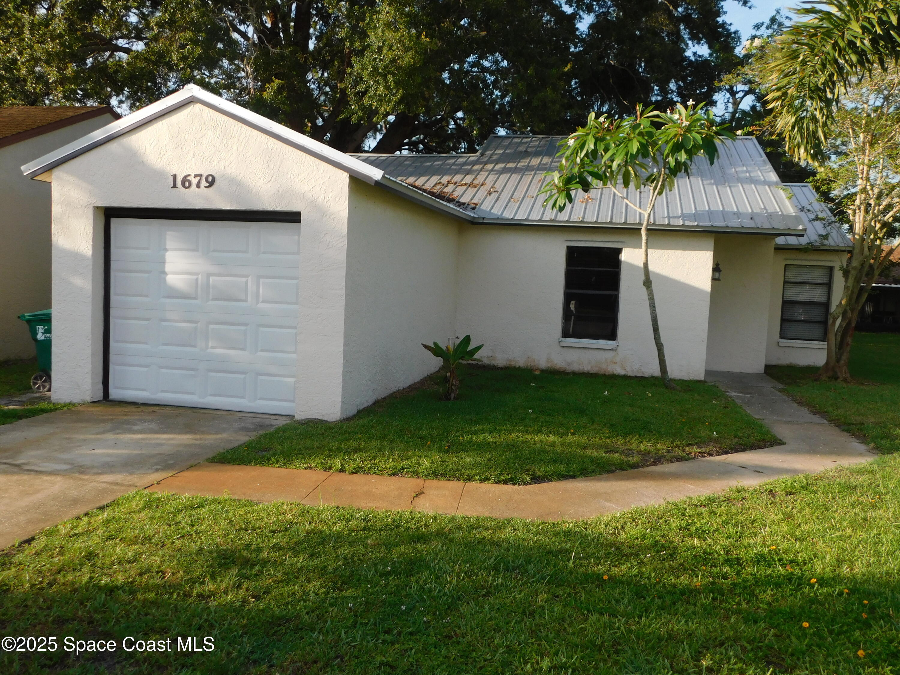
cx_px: 450
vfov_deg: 46.8
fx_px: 780
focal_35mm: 30
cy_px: 338
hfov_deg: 60.0
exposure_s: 1/640
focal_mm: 5.3
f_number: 3.2
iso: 125
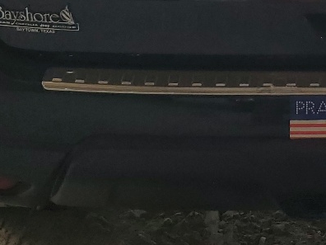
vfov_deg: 13.2
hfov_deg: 18.1
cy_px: -139
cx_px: 355
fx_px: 989
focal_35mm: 105
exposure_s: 1/333
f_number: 1.5
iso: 50
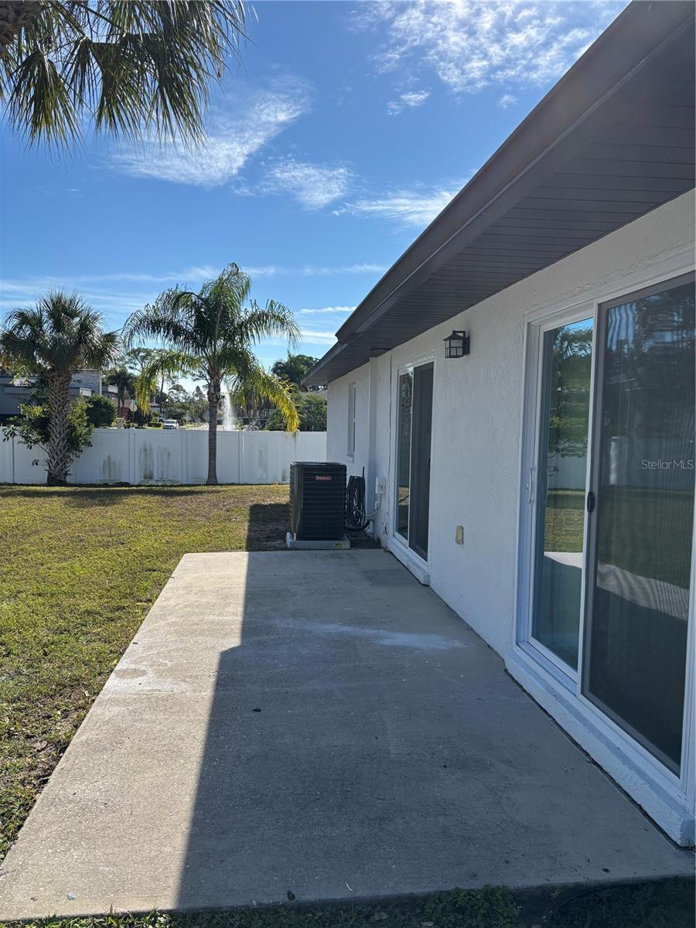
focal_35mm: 26
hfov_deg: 53.1
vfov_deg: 67.3
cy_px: 464
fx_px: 697
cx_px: 348
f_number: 1.6
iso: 50
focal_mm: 5.96
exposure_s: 1/3788
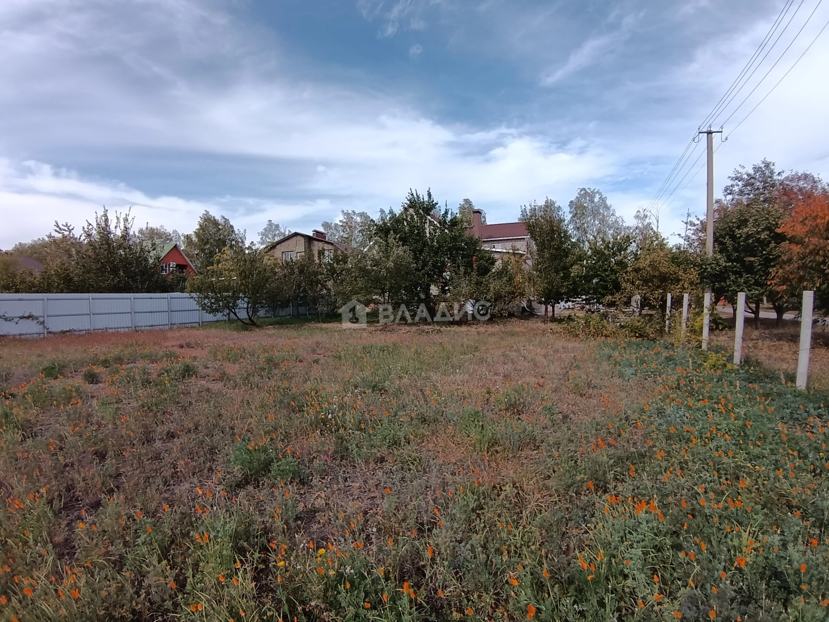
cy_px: 311
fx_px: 407
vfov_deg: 74.7
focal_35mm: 17
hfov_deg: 91.0
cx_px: 414
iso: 103
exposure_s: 1/933
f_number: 2.2
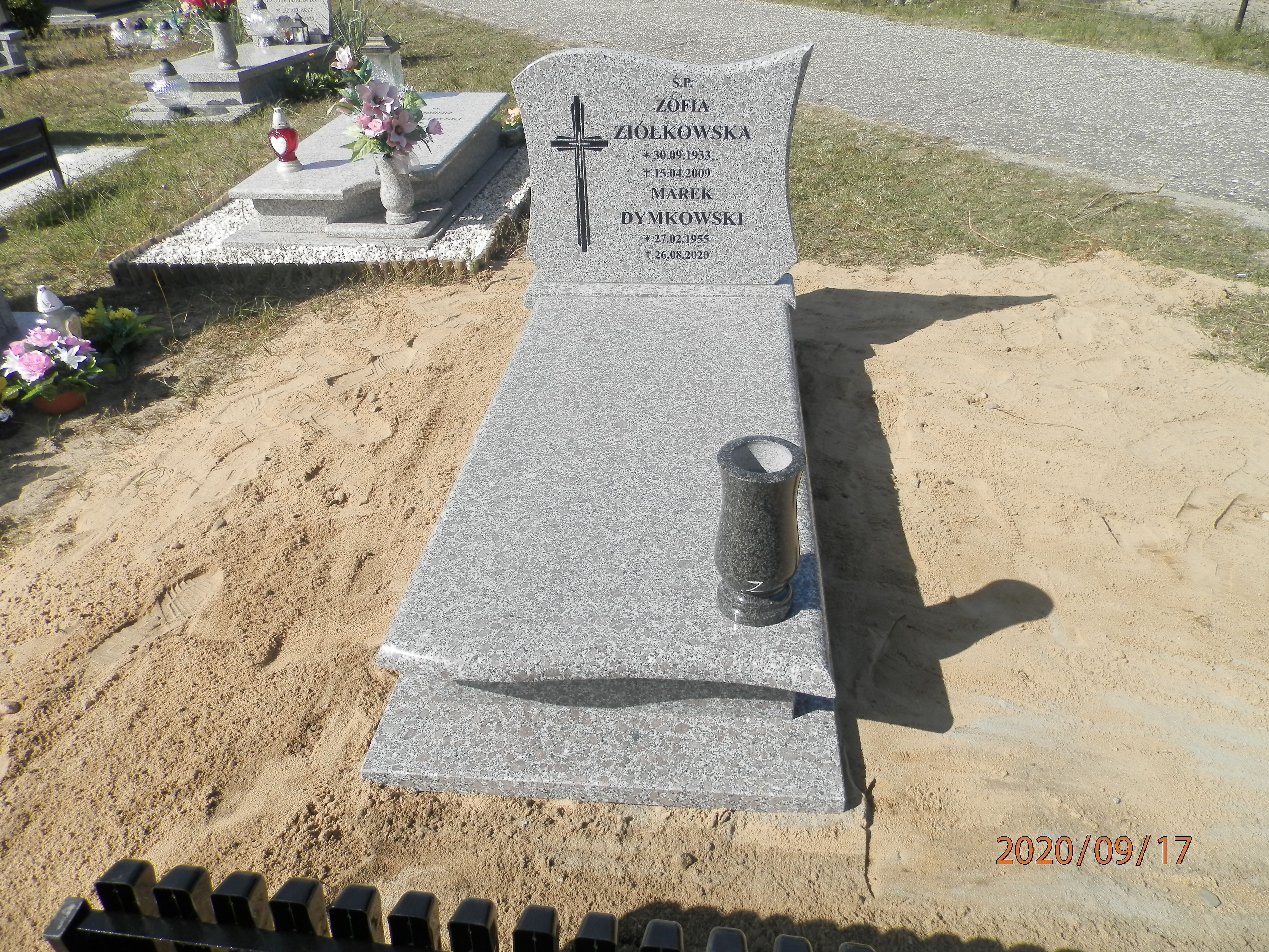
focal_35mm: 25
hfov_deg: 69.4
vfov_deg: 54.9
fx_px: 916
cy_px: 476
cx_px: 634
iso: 100
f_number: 8.7
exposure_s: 1/160
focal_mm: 4.5
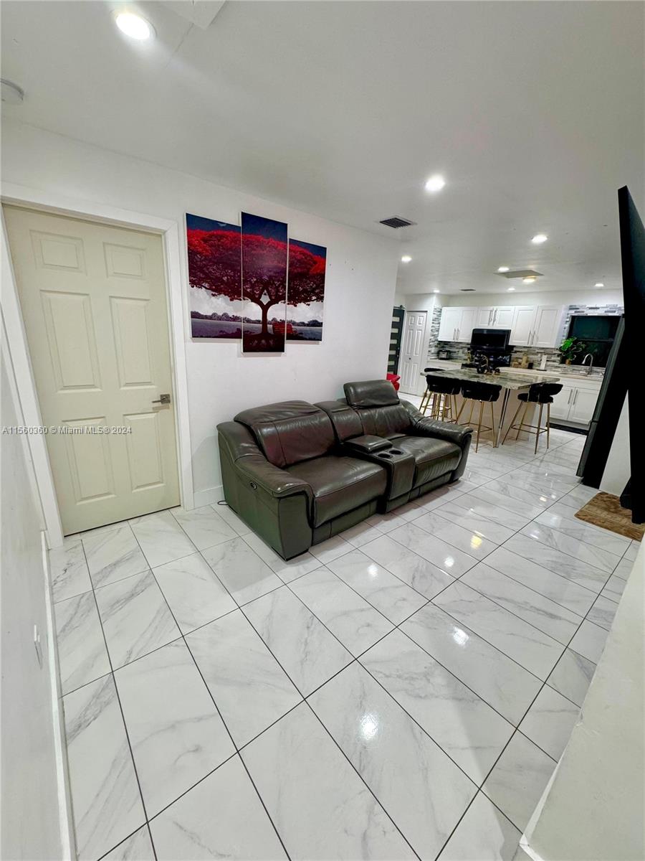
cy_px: 430
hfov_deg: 85.7
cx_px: 322
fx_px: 348
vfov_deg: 102.1
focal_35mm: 14
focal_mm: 2.22
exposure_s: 1/60
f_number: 2.2
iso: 200
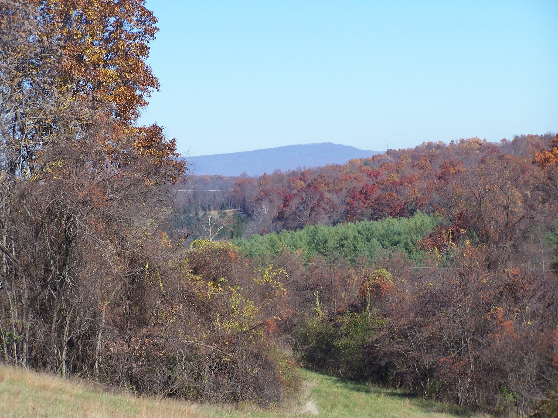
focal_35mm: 139
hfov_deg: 14.2
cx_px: 279
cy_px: 209
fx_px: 2241
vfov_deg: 10.7
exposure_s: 1/800
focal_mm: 23.1
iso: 80
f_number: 3.2
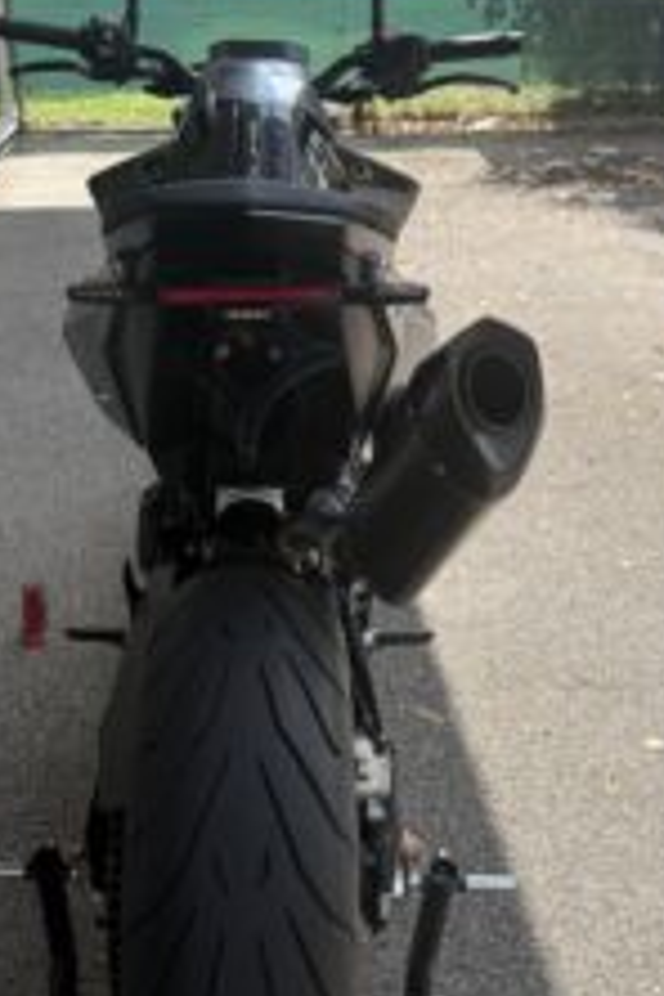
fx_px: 1162
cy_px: 630
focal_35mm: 42
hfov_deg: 31.8
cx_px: 283
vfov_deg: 45.9
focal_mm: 6.76
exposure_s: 1/1812
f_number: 1.78
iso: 80
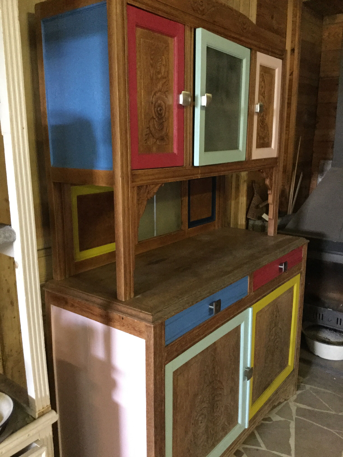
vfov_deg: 58.4
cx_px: 172
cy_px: 228
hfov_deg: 45.4
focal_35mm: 31
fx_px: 410
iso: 500
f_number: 2.4
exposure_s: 1/17
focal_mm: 3.3
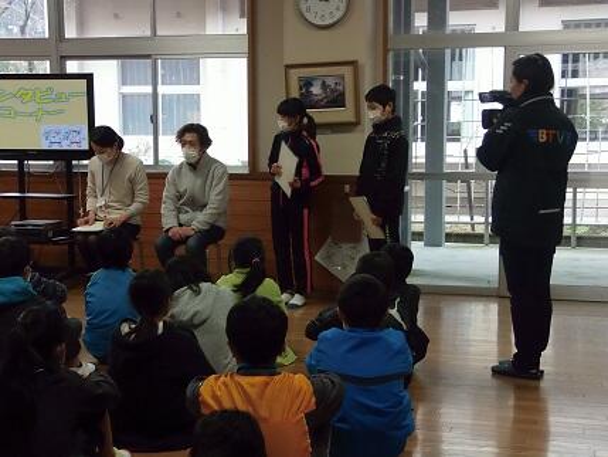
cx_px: 304
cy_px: 228
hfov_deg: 32.2
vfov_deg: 24.4
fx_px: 1054
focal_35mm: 60
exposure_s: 1/30
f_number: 4
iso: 250
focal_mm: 10.7
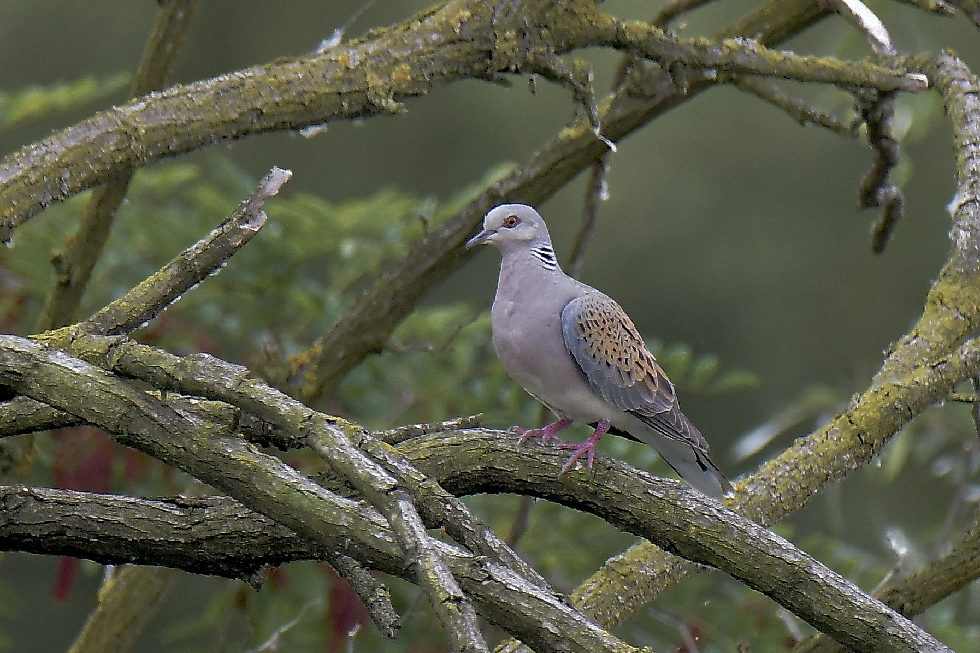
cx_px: 490
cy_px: 326
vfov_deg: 1.5
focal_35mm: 900
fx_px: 24498
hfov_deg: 2.3
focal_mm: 600
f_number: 6.3
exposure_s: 1/500
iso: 640
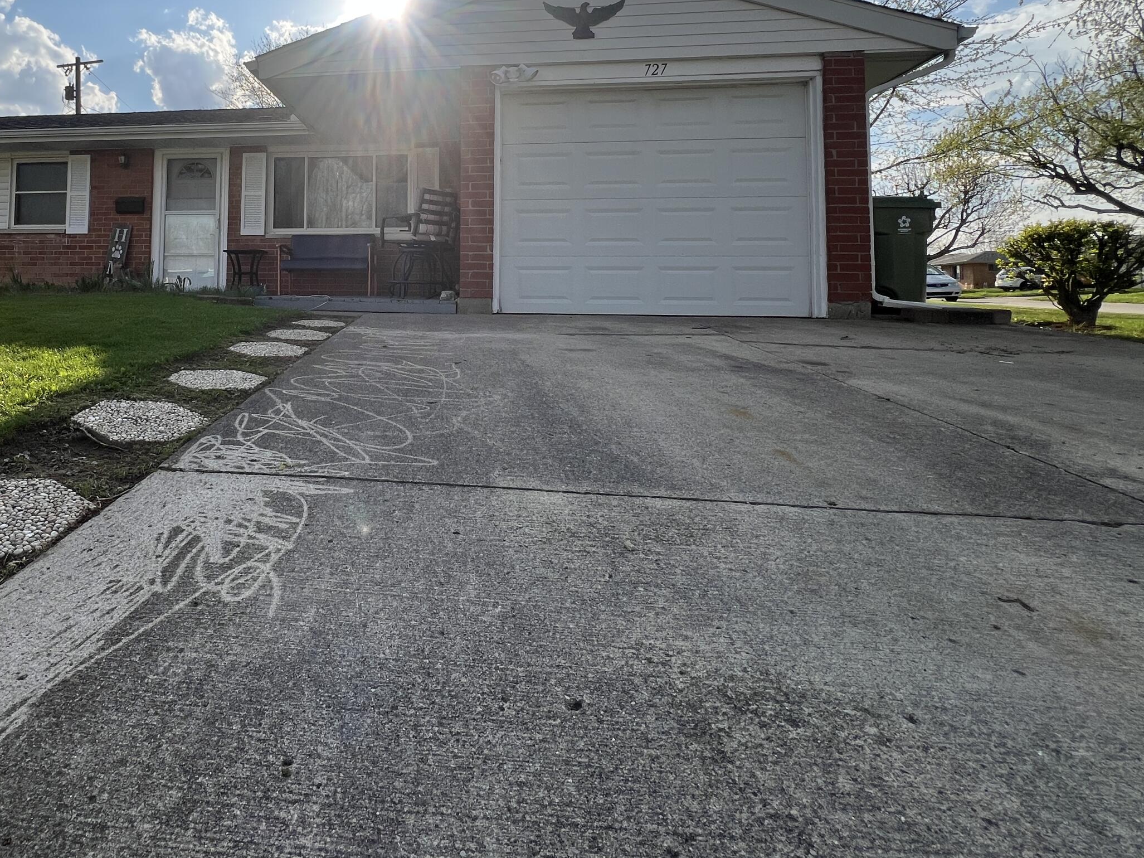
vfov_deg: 66.0
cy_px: 258
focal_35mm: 19
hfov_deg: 81.7
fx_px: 628
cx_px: 377
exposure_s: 1/1553
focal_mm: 1.57
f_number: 1.8
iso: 32
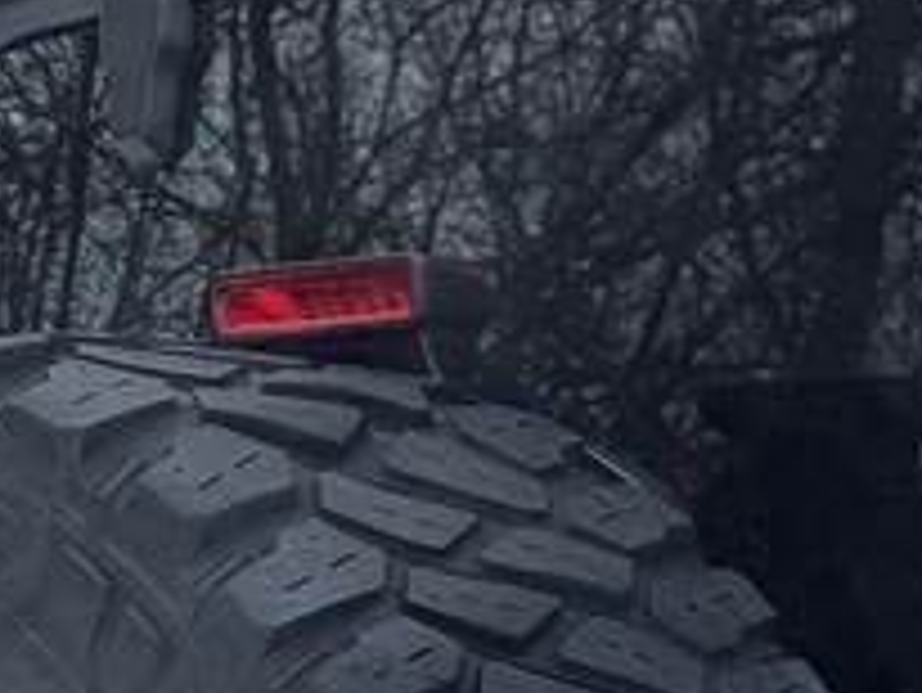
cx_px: 1777
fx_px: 3998
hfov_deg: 11.9
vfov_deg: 9.0
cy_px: 1588
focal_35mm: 150
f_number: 1.78
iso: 80
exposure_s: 1/2604
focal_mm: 6.76
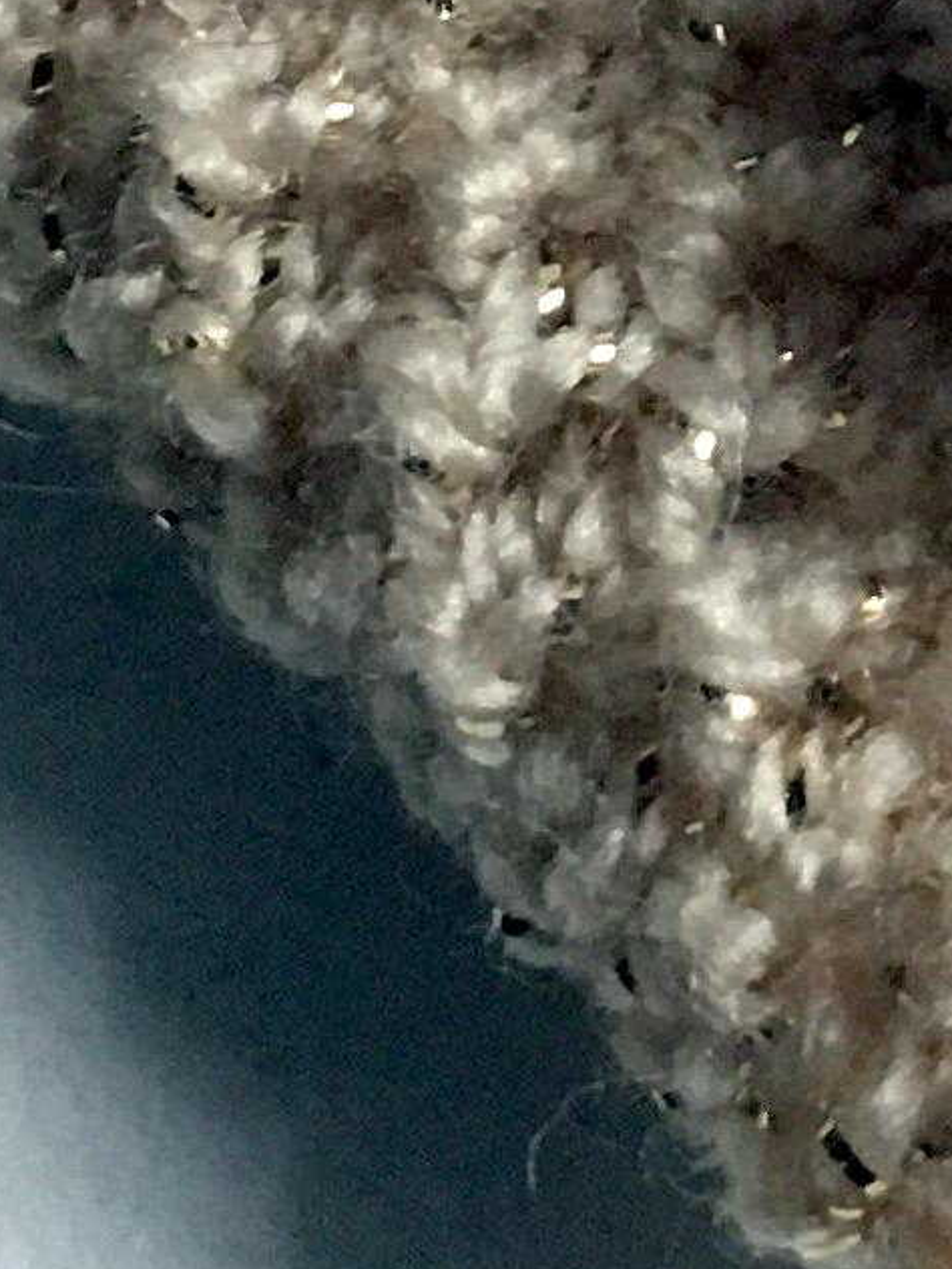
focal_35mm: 185
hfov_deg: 7.7
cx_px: 1836
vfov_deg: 10.3
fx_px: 6784
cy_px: -634
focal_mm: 4.15
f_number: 2.2
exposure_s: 1/15
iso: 50
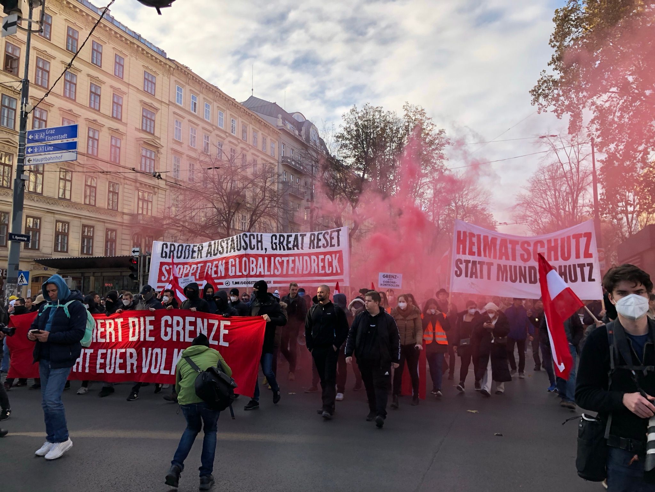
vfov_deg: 49.7
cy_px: 246
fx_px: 530
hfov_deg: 63.4
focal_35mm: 28
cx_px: 328
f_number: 1.8
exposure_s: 1/706
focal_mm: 4
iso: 20
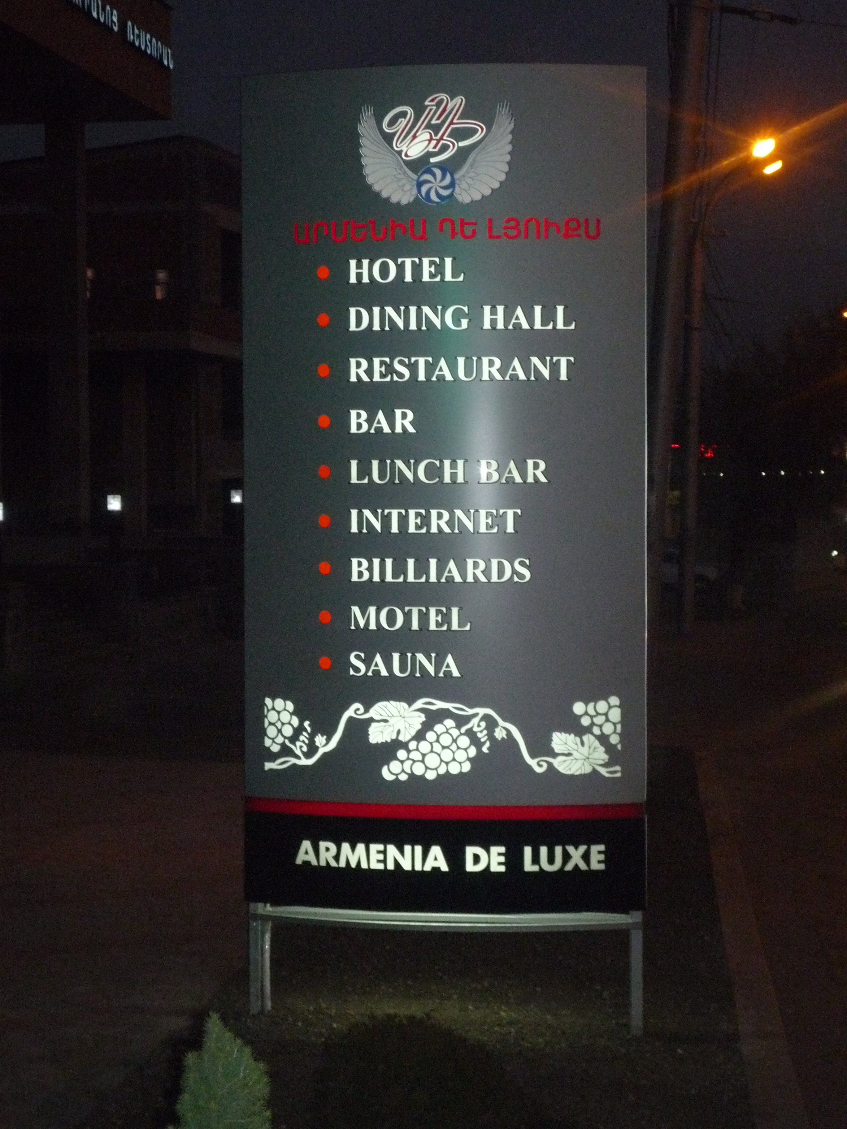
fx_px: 2088
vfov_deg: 30.3
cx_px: 424
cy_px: 564
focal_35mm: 64
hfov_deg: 22.9
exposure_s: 1/40
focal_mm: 11.3
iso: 500
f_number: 4.9
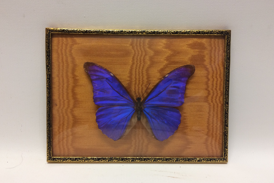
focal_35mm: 31
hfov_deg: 60.3
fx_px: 236
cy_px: 97
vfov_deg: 42.3
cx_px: 139
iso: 50
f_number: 2.2
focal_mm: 4.15
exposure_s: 1/33
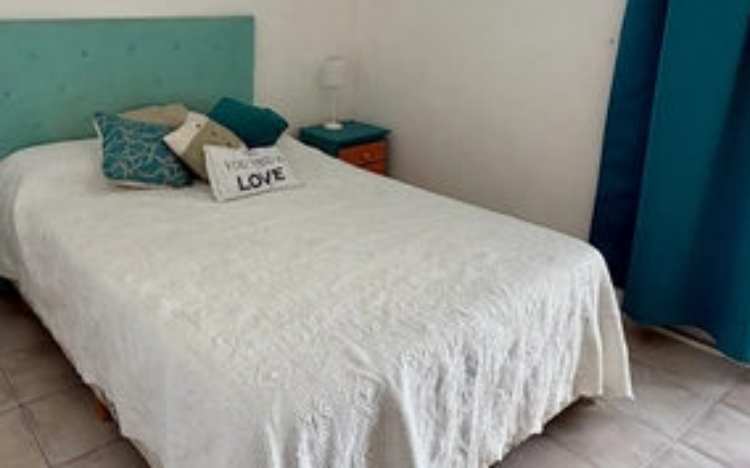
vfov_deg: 51.1
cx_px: 261
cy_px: 127
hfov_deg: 75.2
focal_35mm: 23
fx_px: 470
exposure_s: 1/121
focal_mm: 2.22
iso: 100
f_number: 2.2
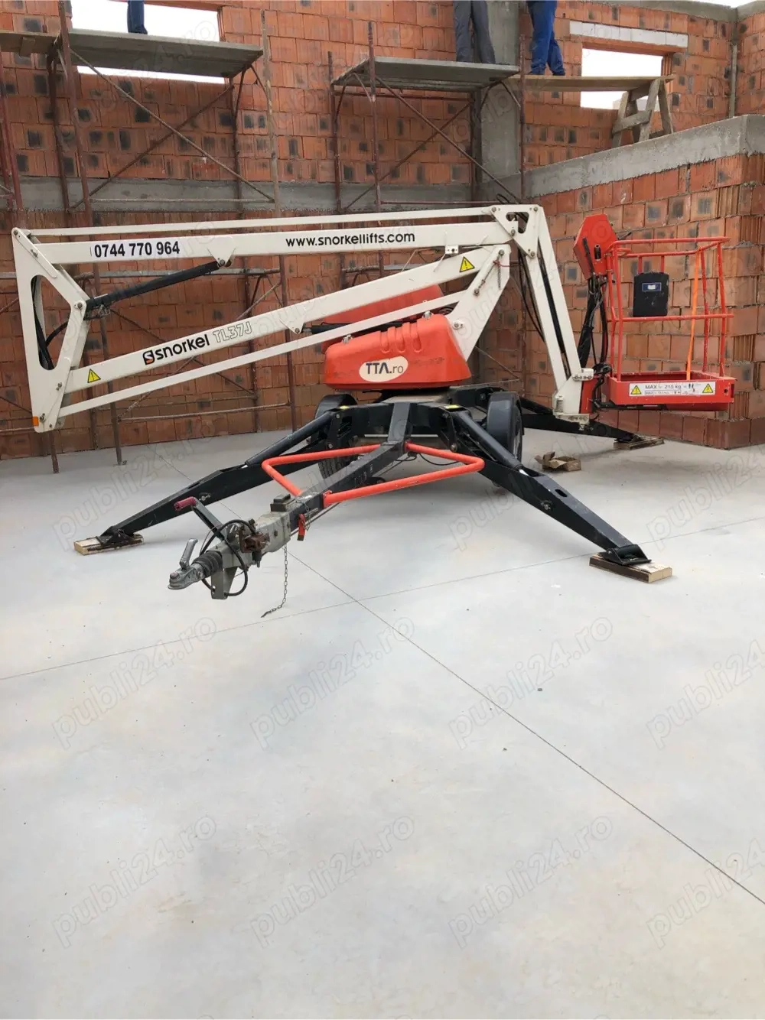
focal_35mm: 28
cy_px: 510
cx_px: 382
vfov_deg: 63.5
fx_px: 825
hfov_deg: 49.7
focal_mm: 4
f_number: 1.8
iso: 20
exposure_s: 1/1297
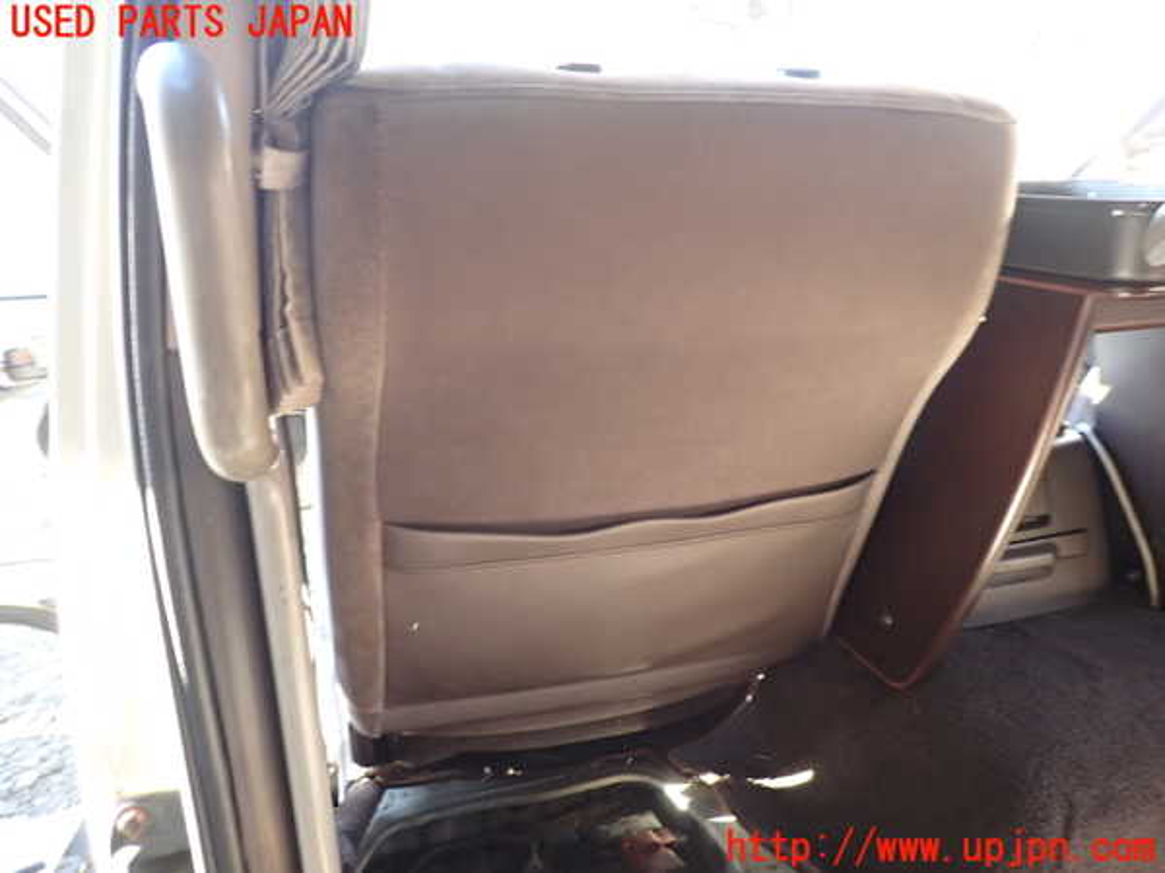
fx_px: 841
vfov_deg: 54.9
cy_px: 436
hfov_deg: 69.4
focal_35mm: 25
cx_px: 582
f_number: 2
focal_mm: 4.5
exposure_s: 1/30
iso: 250
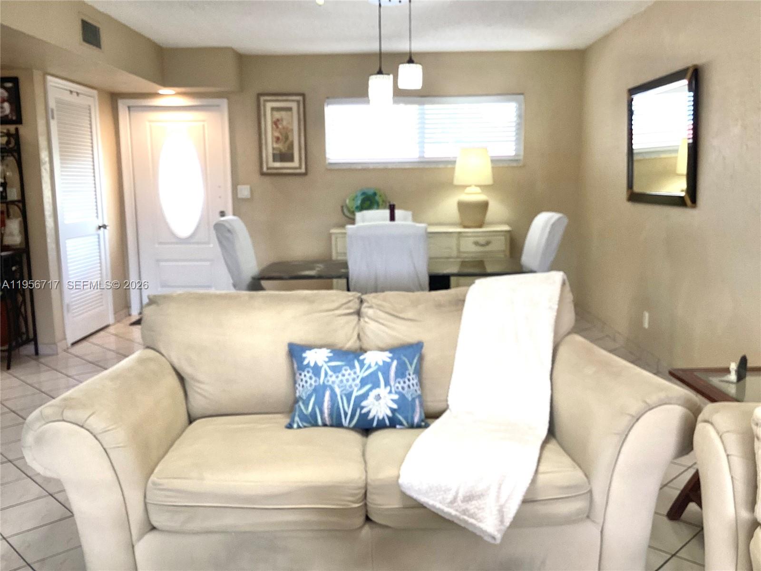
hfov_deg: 58.4
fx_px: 682
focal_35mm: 31
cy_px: 286
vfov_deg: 45.4
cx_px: 380
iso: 64
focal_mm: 3.3
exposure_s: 1/50
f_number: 2.4
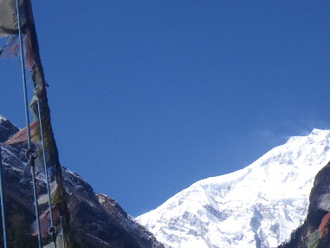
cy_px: 242
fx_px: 896
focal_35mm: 94
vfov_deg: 15.5
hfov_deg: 20.8
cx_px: 198
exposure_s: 1/400
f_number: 5
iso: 50
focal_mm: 7.5
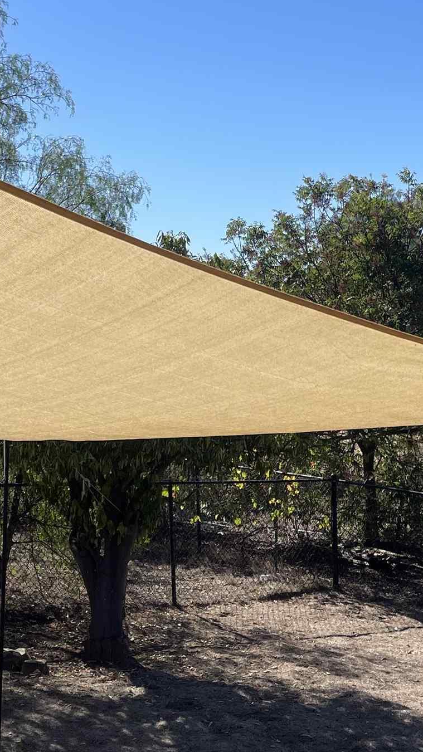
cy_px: 346
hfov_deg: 19.4
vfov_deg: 33.8
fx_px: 1237
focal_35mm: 62
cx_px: 268
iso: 32
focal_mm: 5.1
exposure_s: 1/4202
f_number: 1.6
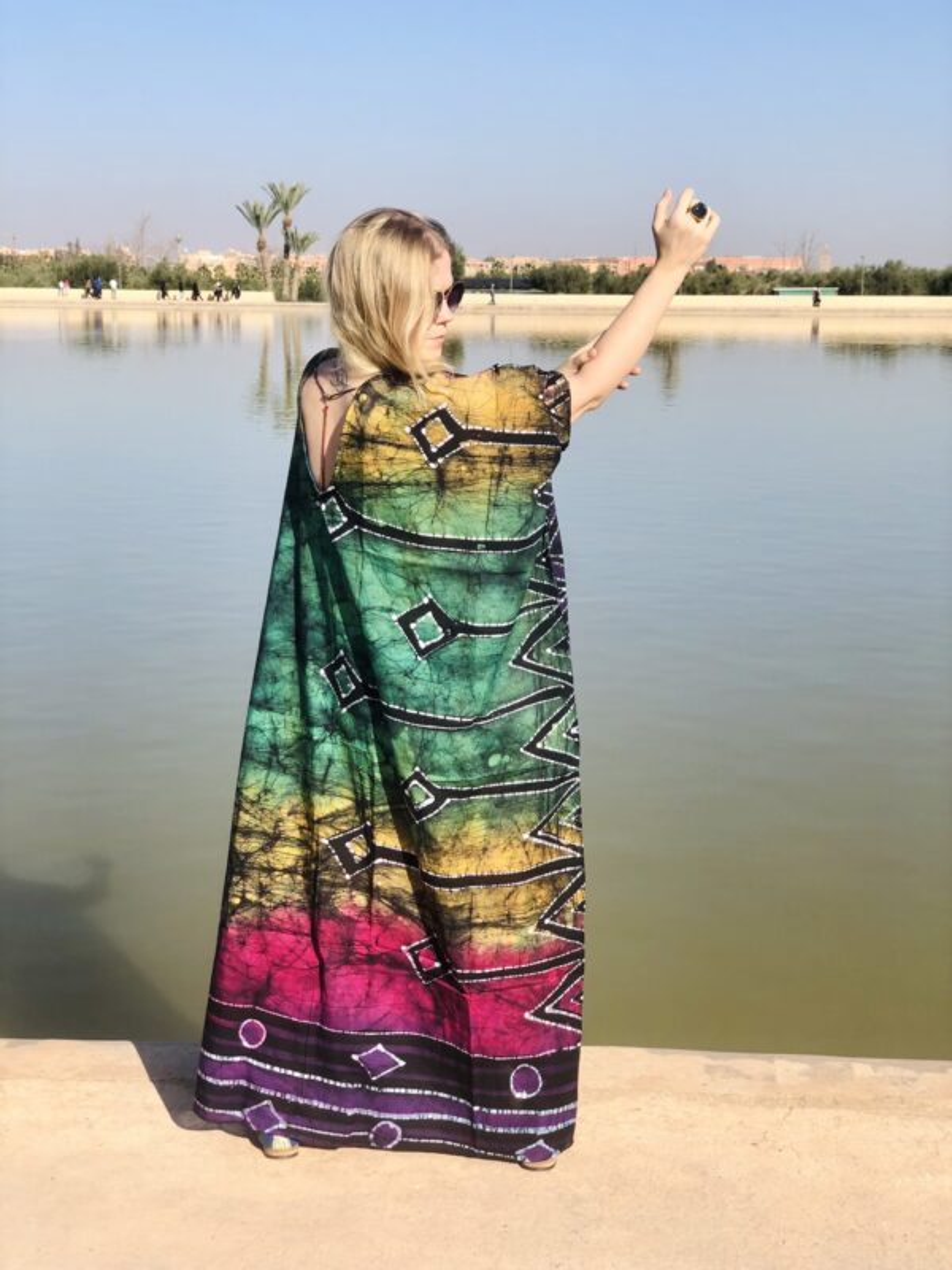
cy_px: 635
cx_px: 476
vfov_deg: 36.8
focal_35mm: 52
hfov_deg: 28.0
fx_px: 1907
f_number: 2.4
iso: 16
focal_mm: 6
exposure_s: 1/1012
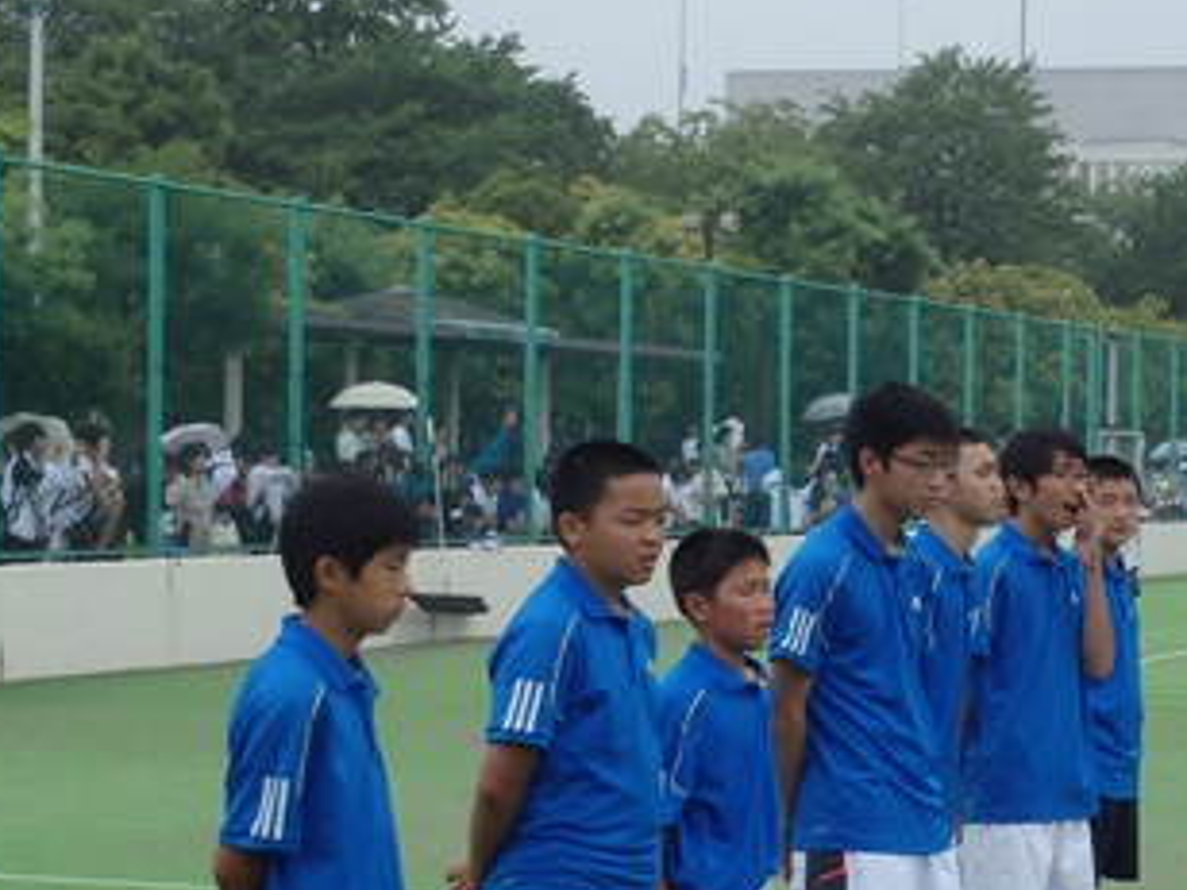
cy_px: 566
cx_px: 929
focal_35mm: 108
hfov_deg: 18.1
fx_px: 3703
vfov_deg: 13.7
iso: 125
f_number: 5
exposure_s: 1/500
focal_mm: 9.4
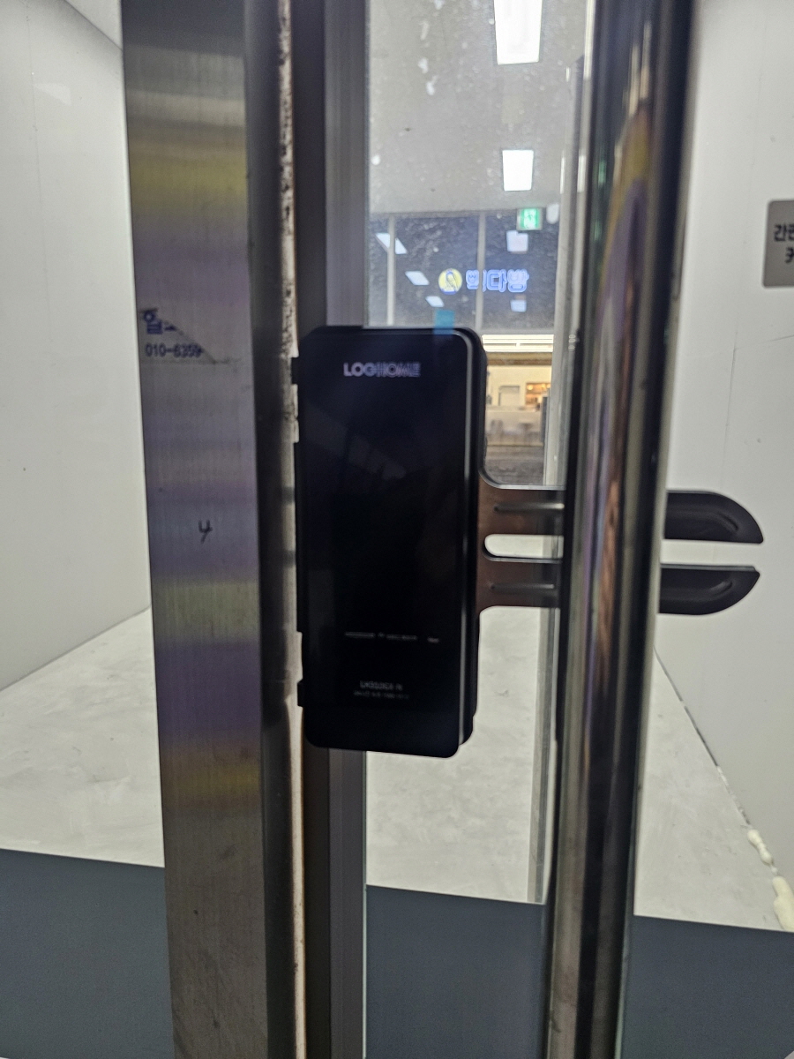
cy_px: 530
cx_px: 397
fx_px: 703
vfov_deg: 73.9
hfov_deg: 58.9
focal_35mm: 23
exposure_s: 1/120
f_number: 1.7
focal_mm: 6.3
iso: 400
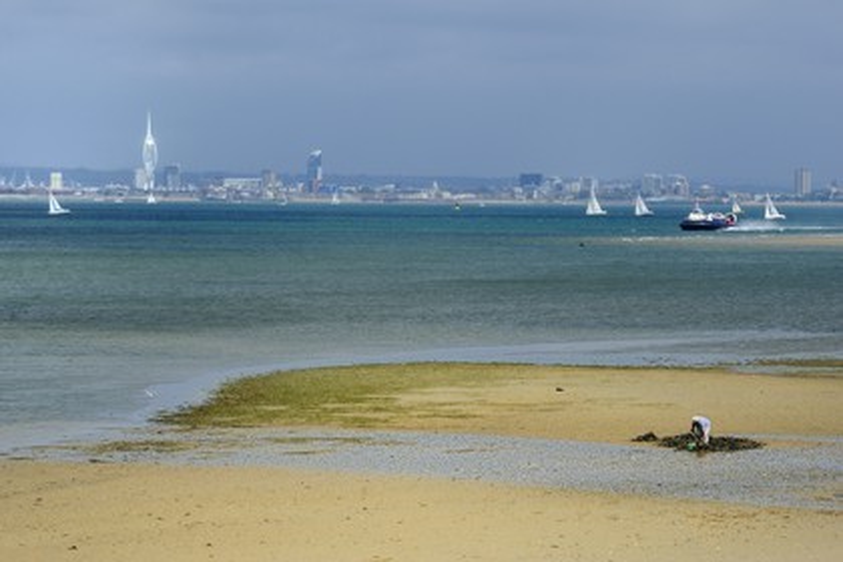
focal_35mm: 160
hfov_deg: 12.8
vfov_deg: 8.6
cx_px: 422
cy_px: 281
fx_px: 3746
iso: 200
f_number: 14
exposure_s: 1/320
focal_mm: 160
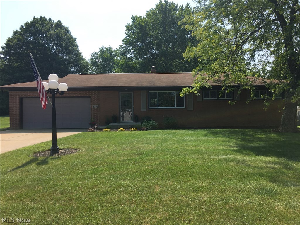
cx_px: 150
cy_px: 112
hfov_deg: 61.7
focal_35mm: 29
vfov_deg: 48.2
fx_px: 251
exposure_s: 1/1131
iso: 25
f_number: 2.2
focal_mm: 4.15
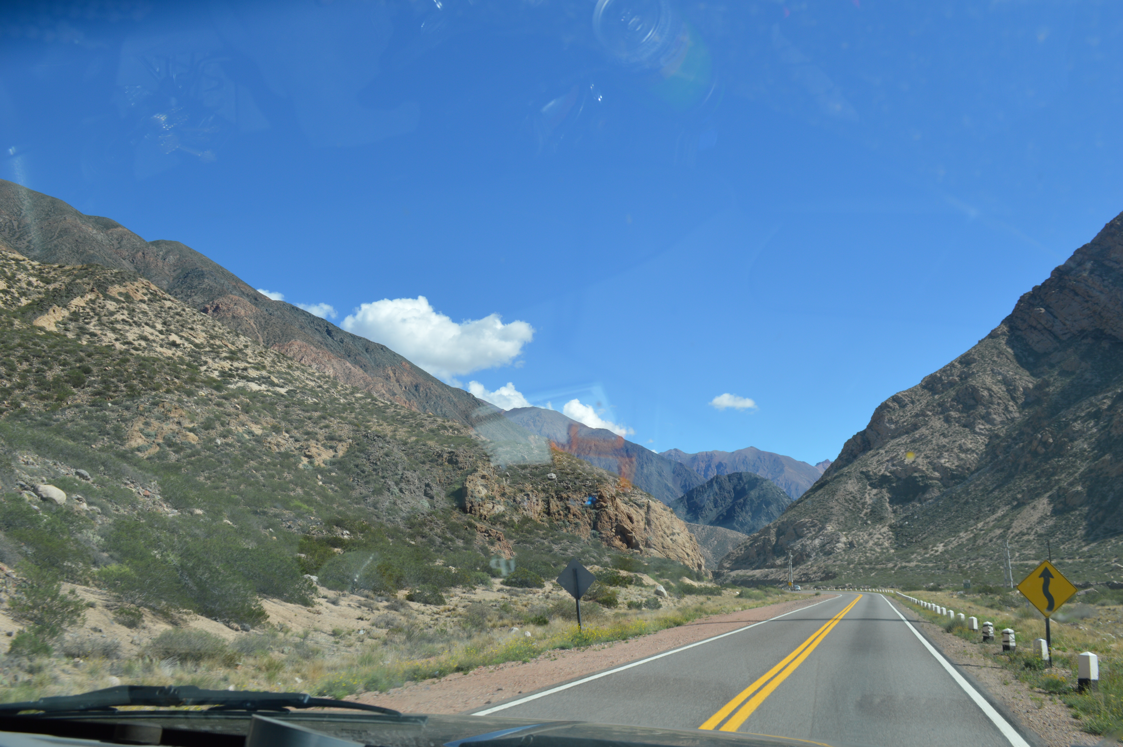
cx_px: 562
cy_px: 374
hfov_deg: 62.0
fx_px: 935
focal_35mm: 30
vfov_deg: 43.5
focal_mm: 20
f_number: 8
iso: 100
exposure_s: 1/250
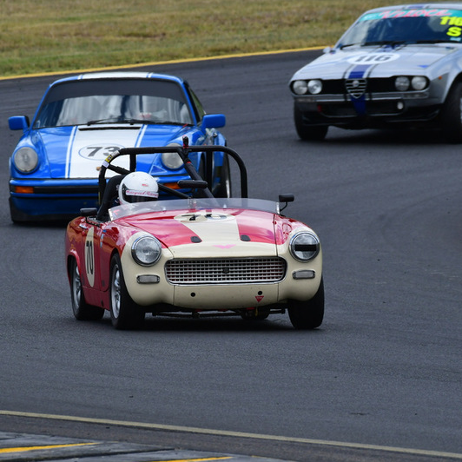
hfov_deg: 1.8
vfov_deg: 1.8
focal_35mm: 959
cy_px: 231
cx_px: 201
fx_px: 14481
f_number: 11
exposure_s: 1/640
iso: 500
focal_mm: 500
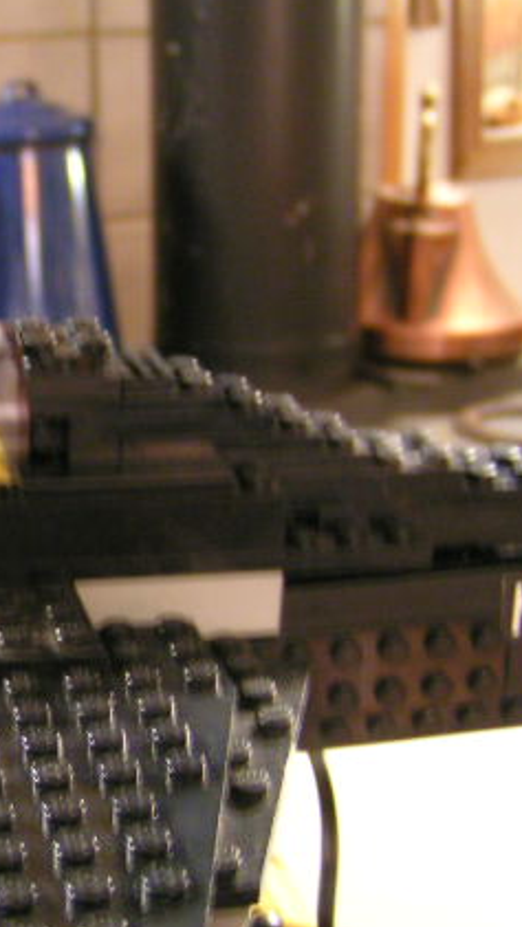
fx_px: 1549
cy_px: 465
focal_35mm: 63
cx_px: -117
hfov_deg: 18.1
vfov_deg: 33.3
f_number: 2.8
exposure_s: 1
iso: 200
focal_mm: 5.8
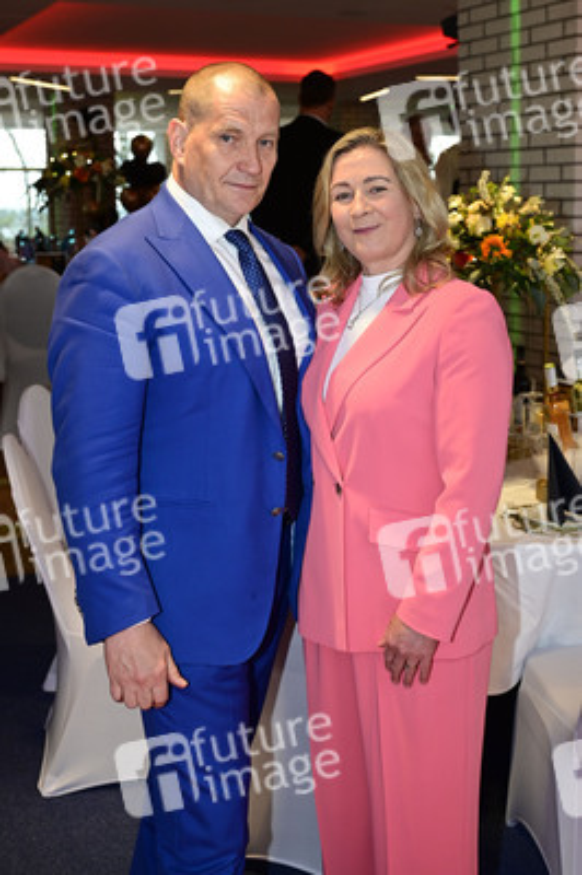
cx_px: 291
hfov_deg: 35.0
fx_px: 923
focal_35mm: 38
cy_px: 438
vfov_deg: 50.7
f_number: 4.5
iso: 1250
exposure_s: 1/200
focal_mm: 38
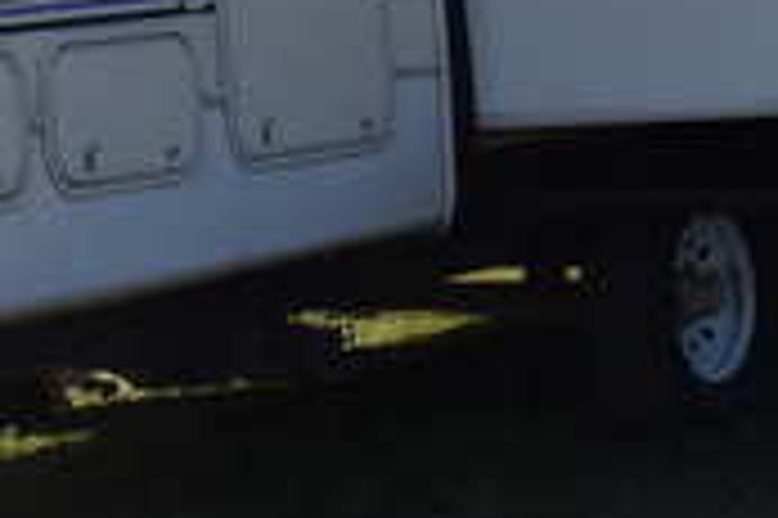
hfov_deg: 10.4
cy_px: -342
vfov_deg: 6.9
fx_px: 4232
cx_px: -130
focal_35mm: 196
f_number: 16
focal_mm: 26
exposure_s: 1/200
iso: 100
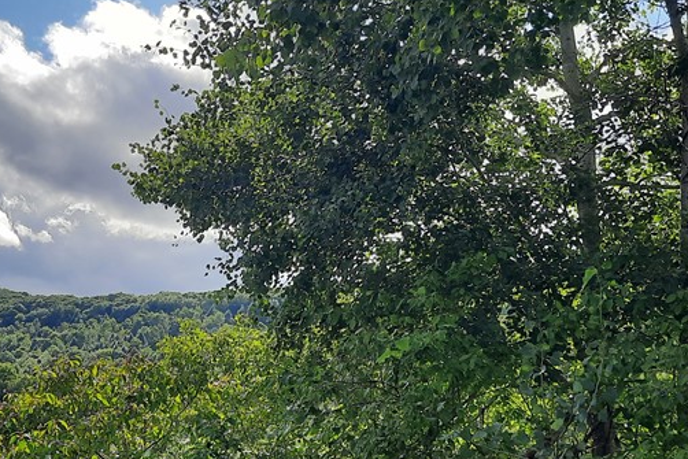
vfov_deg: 24.8
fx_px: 1013
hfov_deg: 37.5
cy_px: 410
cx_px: 339
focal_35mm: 53
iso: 32
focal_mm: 4.6
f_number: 2
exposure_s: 1/669
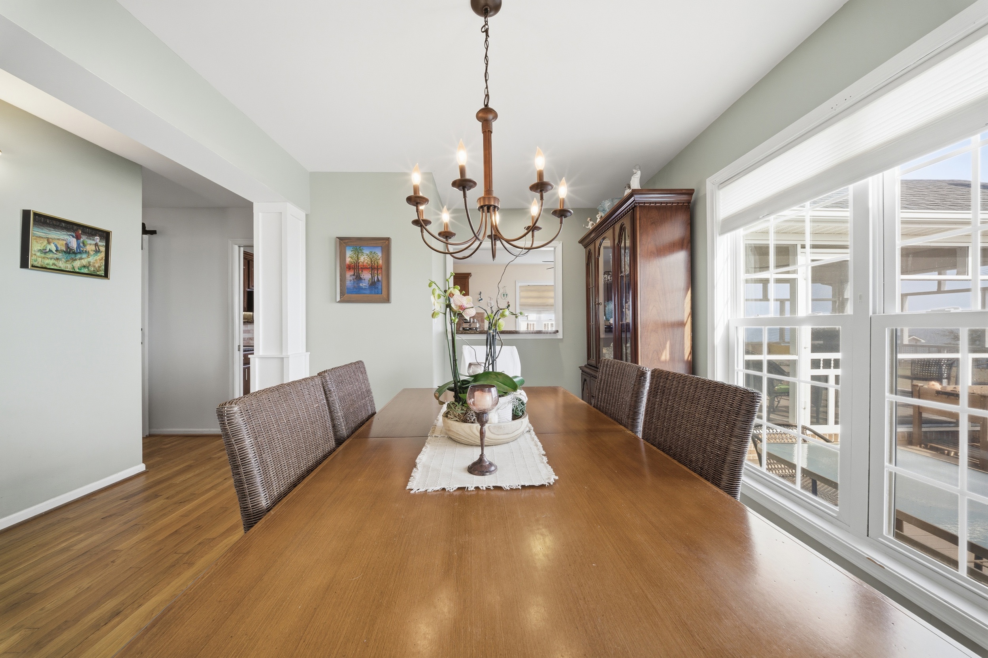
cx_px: 494
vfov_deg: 90.0
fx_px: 329
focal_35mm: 12
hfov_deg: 112.6
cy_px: 329
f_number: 9
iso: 250
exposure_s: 1/125
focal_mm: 12
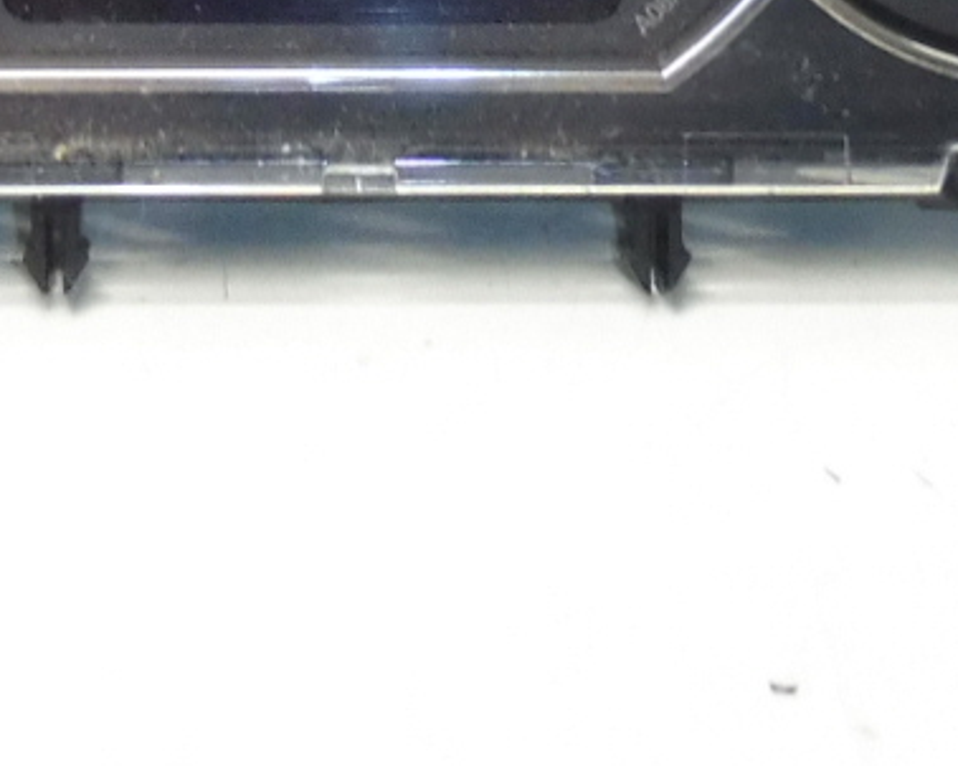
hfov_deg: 15.1
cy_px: -429
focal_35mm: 127
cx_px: 345
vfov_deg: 11.6
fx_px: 3599
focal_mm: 4.3
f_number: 3.5
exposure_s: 1/60
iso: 200
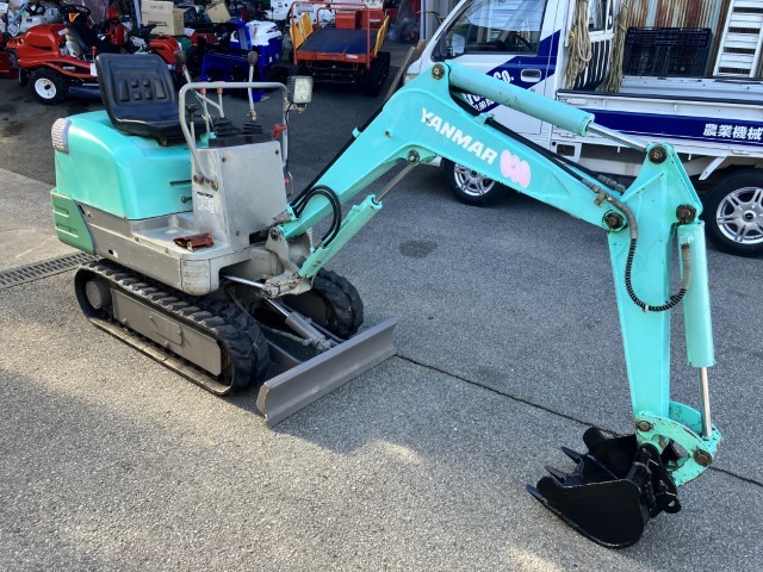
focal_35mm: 28
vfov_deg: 49.7
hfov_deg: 63.4
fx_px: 617
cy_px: 286
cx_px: 382
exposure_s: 1/128
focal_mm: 3.99
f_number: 1.8
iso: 25
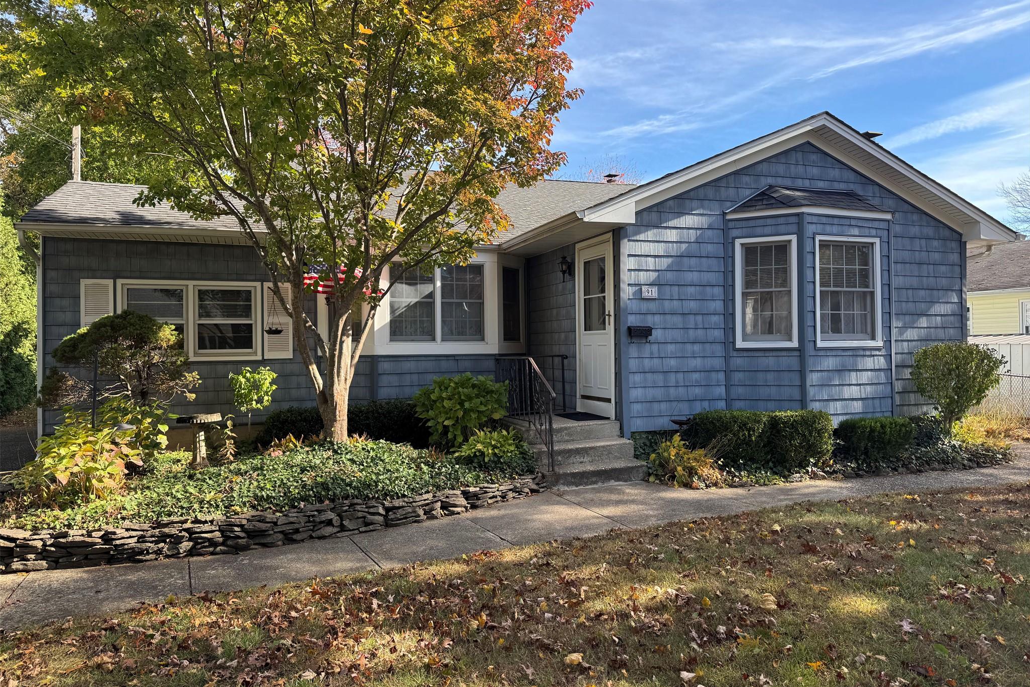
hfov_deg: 71.5
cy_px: 331
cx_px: 515
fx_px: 715
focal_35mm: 25
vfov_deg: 51.3
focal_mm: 6.76
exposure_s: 1/693
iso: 80
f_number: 1.78
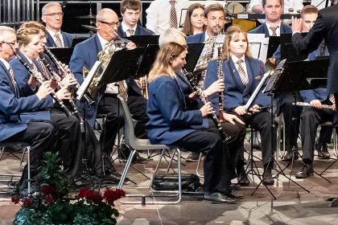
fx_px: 3004
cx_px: 179
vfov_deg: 4.3
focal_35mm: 320
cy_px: -48
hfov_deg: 6.4
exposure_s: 1/125
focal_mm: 70
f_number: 8
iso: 4000
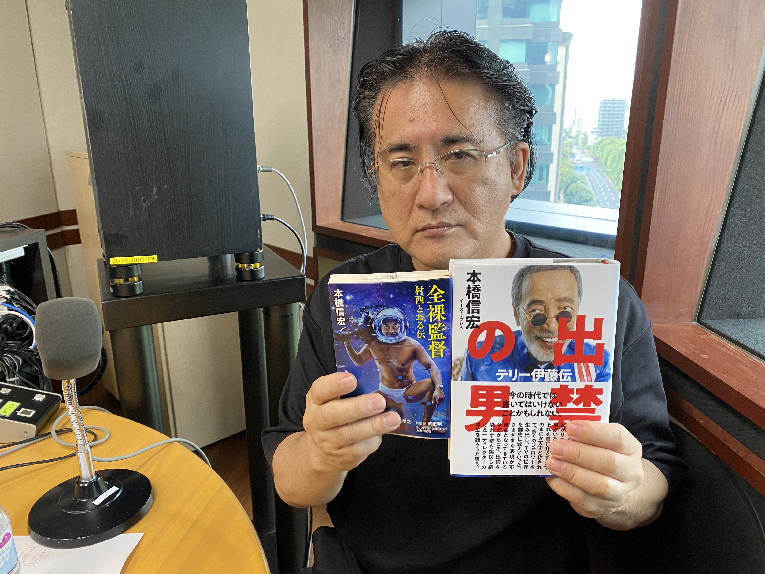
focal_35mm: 26
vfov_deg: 53.1
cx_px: 382
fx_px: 575
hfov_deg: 67.3
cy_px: 287
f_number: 1.8
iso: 125
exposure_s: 1/50
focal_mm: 4.25
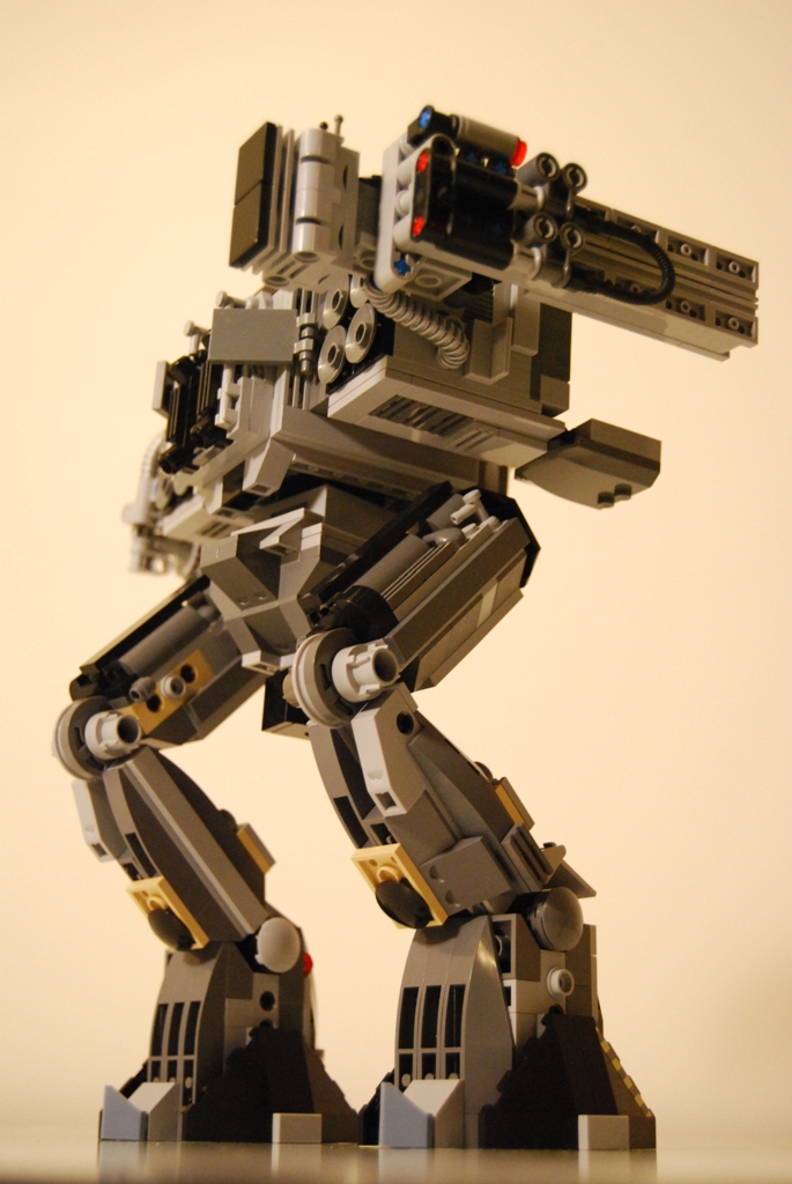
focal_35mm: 52
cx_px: 396
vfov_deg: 37.8
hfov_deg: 25.8
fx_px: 1728
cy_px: 592
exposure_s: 1/25
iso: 1600
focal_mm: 35
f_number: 4.8
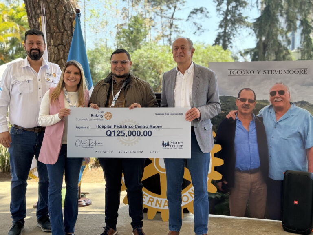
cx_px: 156
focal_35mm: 48
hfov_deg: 39.7
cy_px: 118
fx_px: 434
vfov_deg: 30.3
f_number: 1.78
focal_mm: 6.76
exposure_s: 1/549
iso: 100
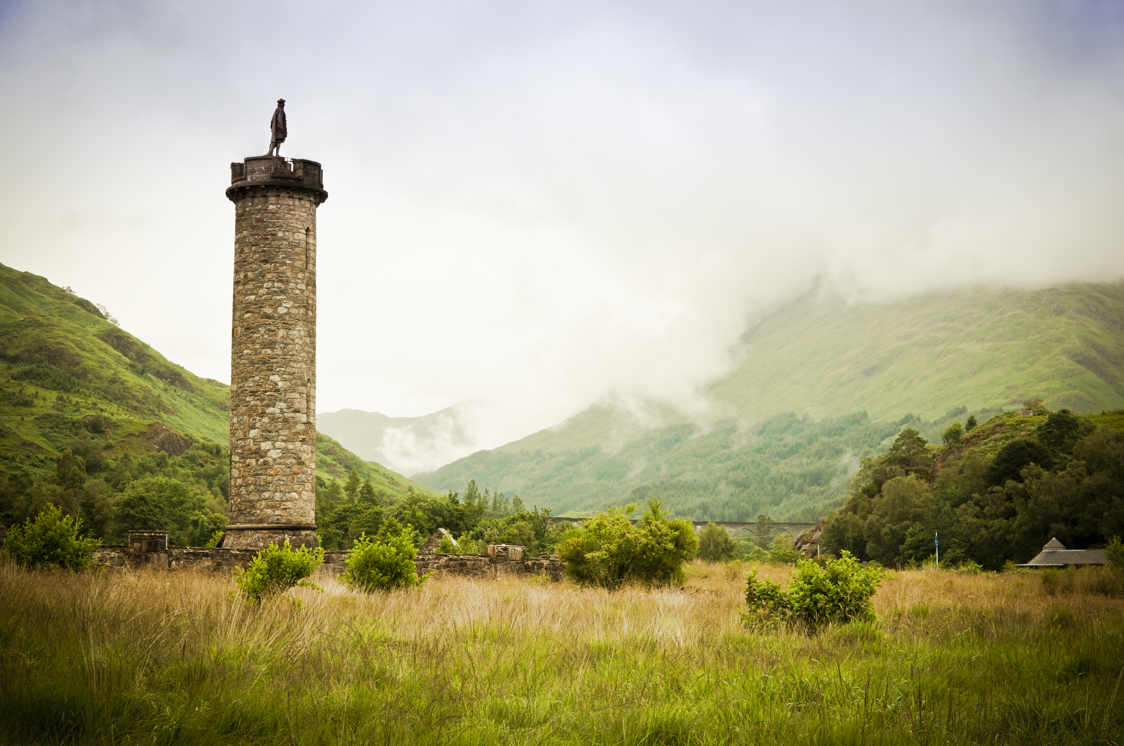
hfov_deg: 37.9
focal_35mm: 52
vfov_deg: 25.7
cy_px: 373
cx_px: 562
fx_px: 1637
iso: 200
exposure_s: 1/250
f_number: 8
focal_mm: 35
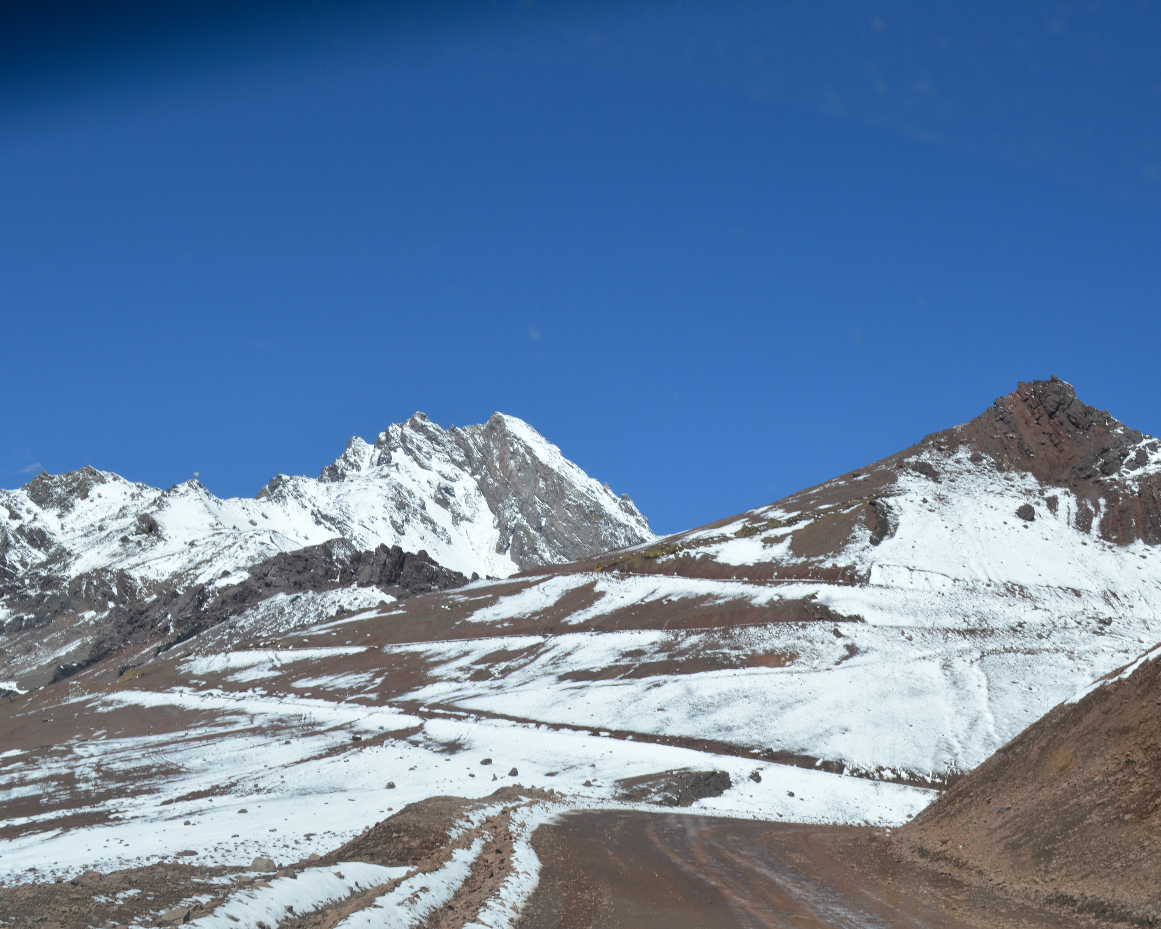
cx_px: 575
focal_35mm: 48
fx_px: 1649
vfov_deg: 31.5
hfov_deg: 38.8
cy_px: 460
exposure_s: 1/320
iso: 100
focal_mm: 28
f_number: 9
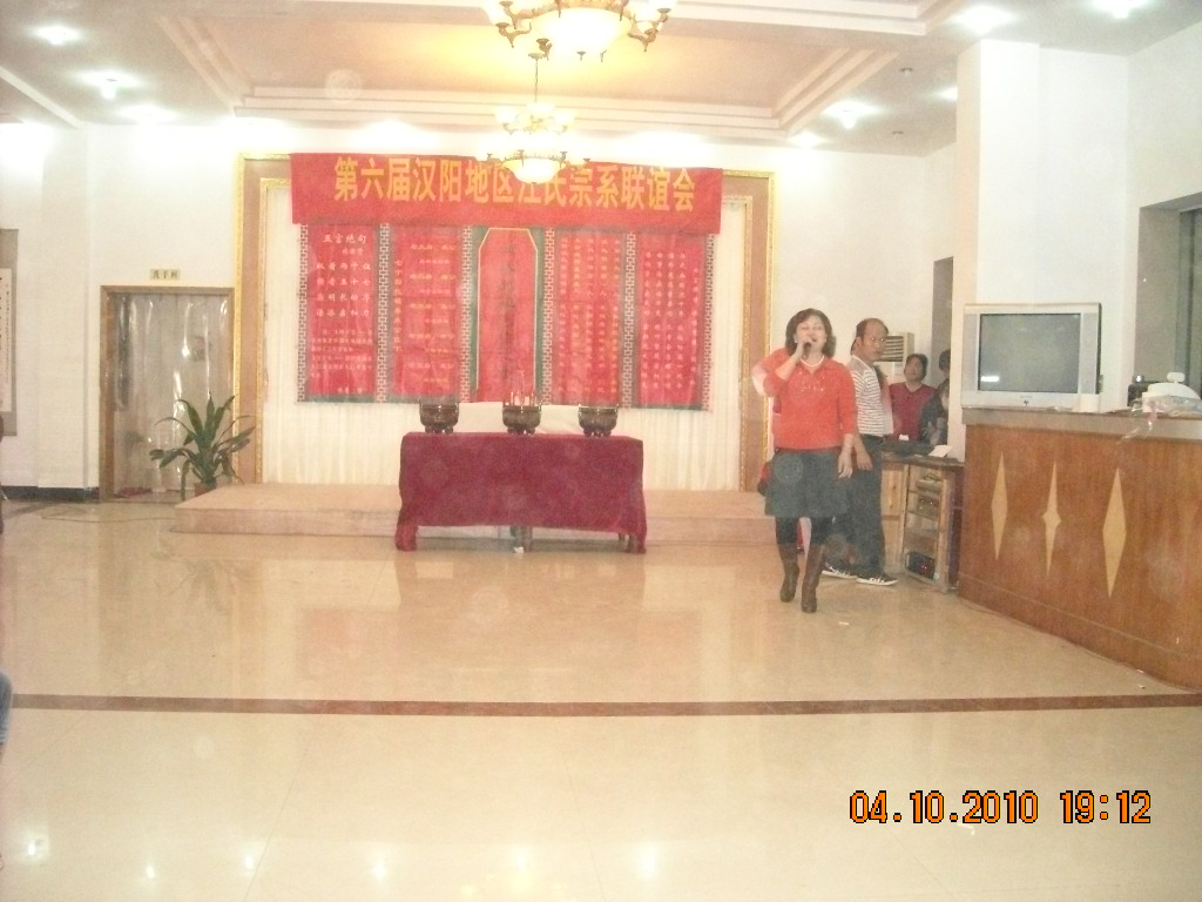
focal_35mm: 35
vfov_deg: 40.7
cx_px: 601
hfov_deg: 52.6
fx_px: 1215
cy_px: 451
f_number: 2.8
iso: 1181
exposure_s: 1/60
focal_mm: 5.7
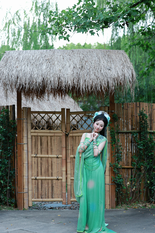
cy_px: 116
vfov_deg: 29.2
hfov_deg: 19.7
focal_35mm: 69
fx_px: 446
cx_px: 78
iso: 125
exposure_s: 1/160
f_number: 2.8
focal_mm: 70
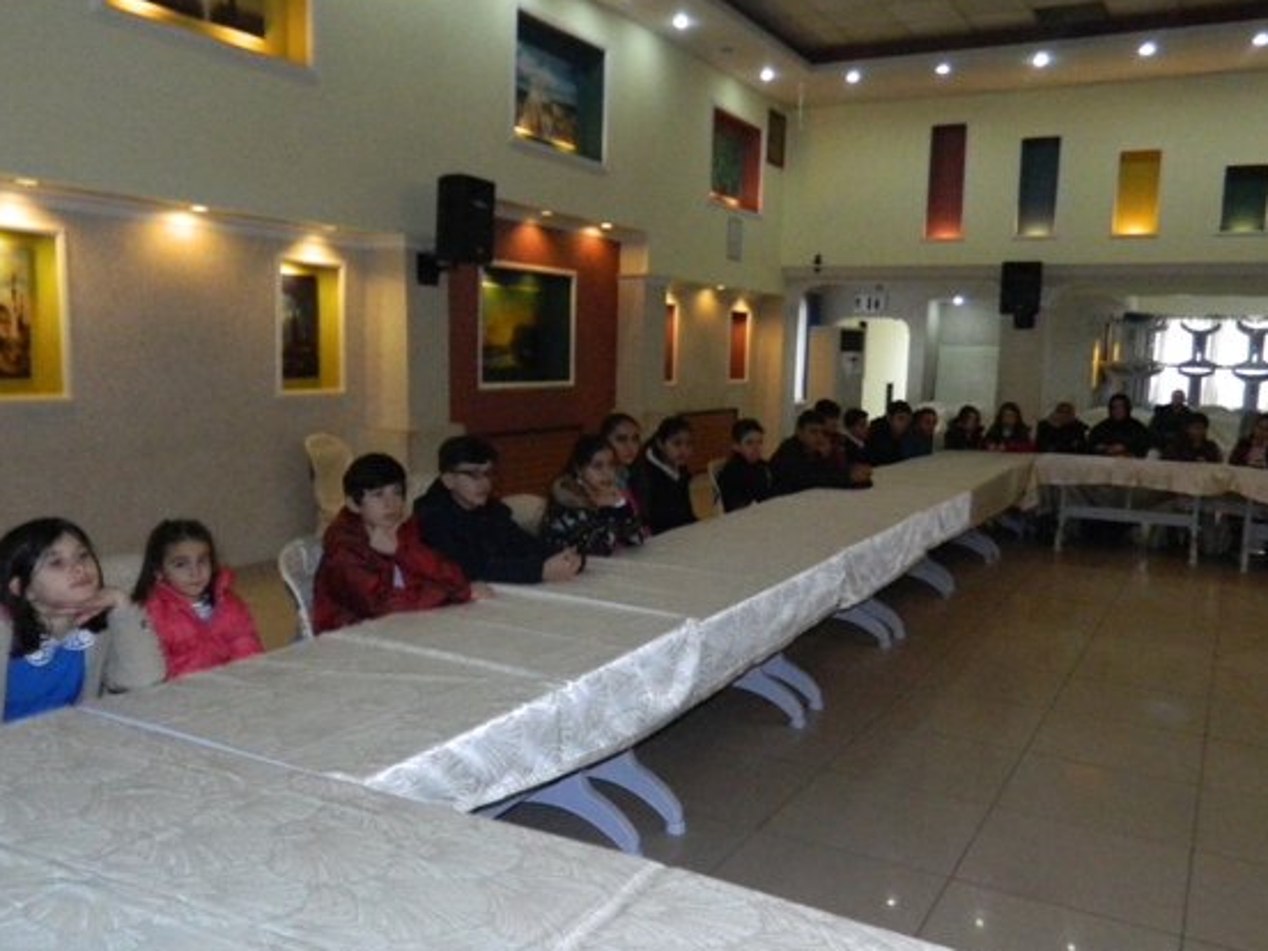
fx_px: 1062
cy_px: 489
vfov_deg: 48.2
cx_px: 652
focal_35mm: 29
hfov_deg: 61.6
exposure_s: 1/30
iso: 800
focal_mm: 4.5
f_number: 8.7
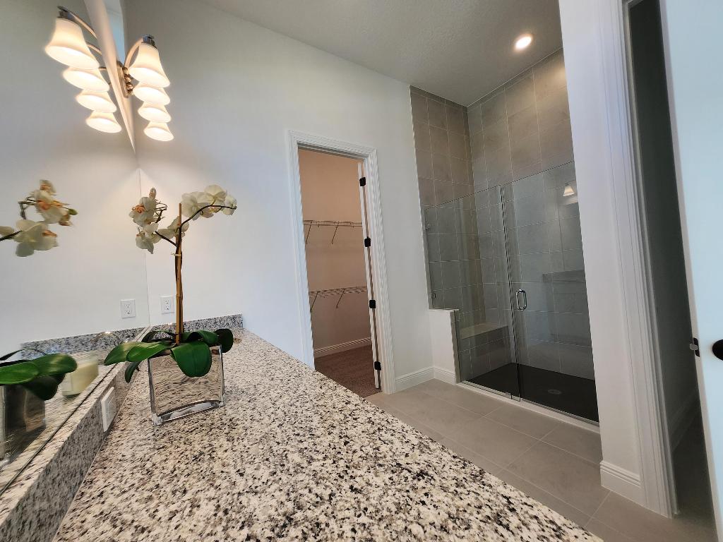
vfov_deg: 89.9
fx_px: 272
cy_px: 271
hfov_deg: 106.2
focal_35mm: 13
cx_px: 362
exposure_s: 1/120
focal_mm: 1.74
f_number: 2.2
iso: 50
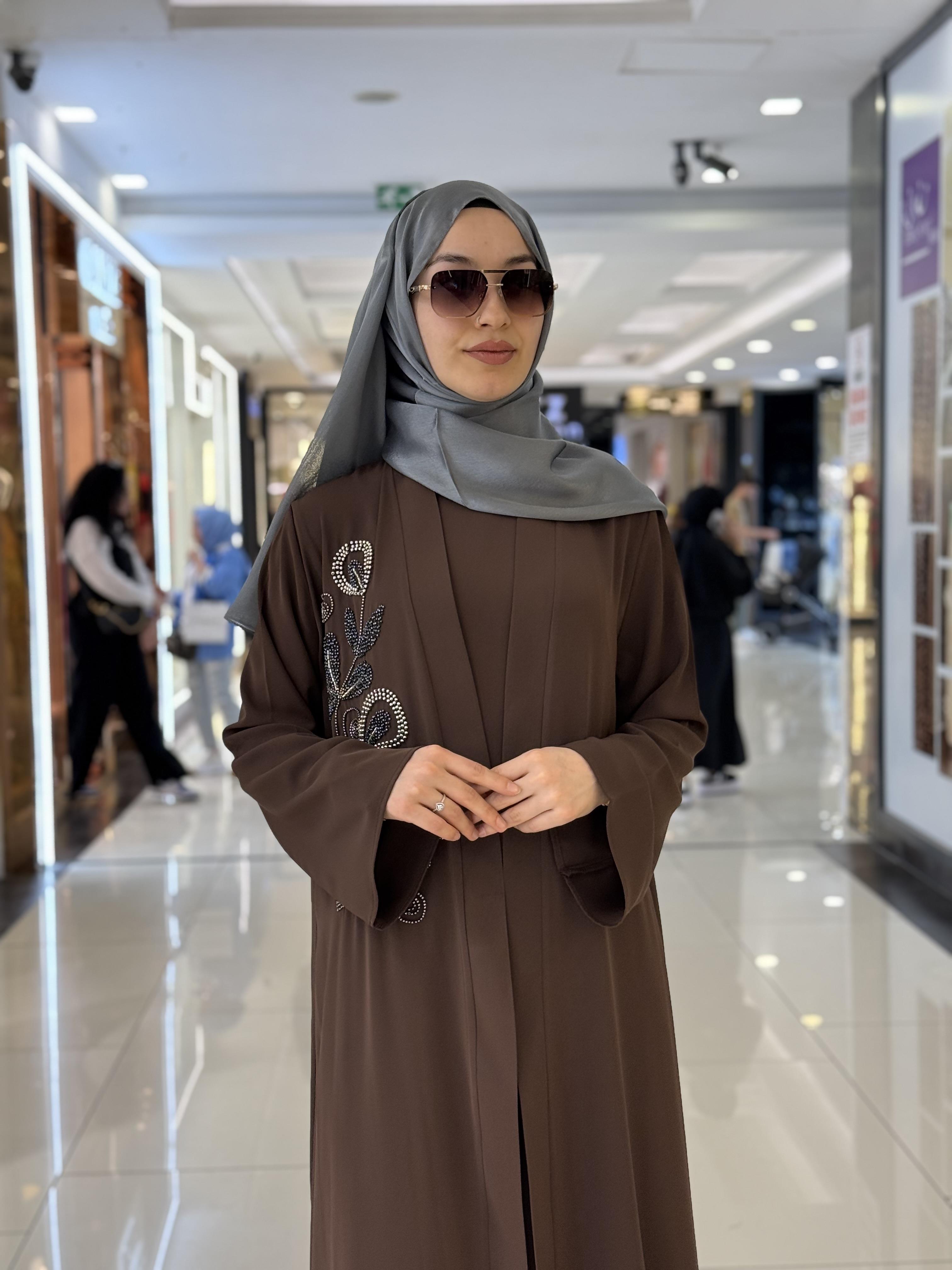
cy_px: 635
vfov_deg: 39.7
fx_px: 1760
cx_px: 476
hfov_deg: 30.3
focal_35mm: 48
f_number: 1.78
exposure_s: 1/100
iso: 64
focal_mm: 6.76
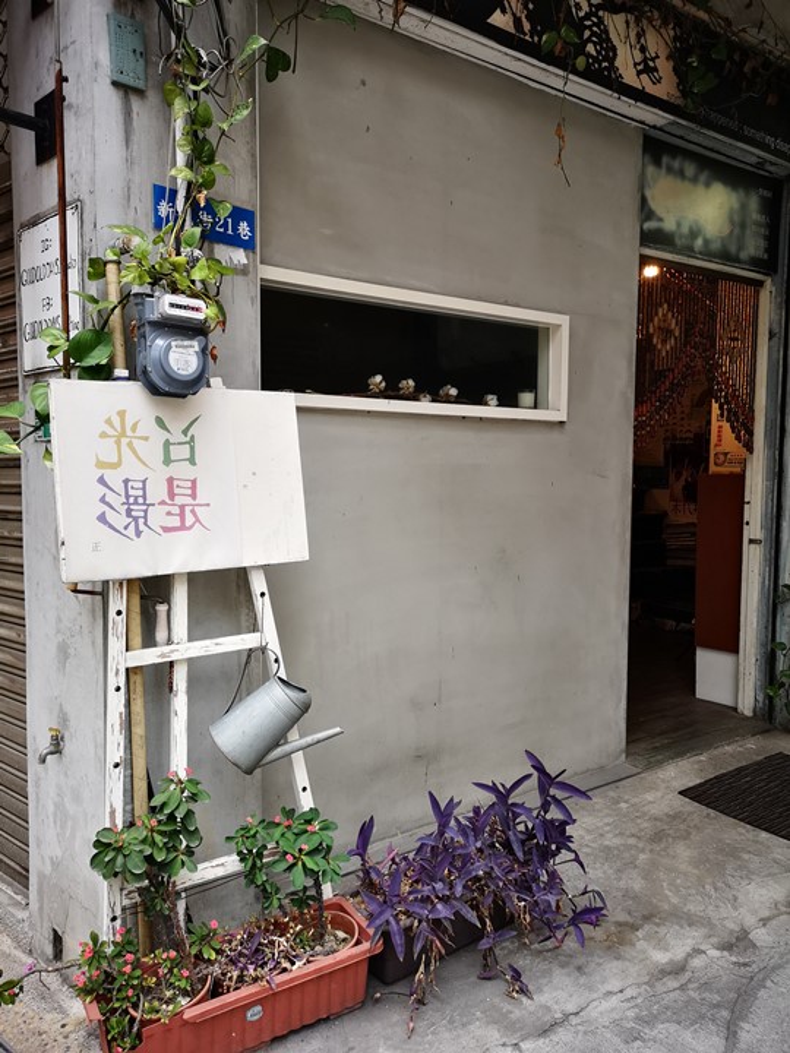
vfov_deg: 65.3
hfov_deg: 51.4
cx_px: 395
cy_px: 526
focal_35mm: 27
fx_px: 822
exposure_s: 1/60
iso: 160
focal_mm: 3.95
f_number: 1.8
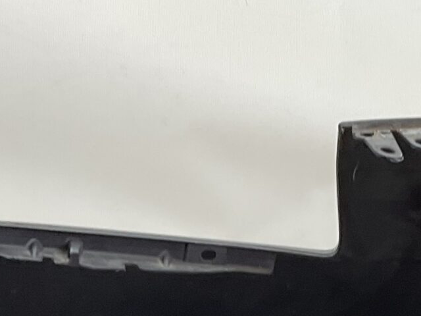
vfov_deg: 12.0
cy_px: 521
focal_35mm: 116
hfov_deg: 16.8
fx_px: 1411
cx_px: 337
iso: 40
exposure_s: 1/100
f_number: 1.8
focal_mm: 3
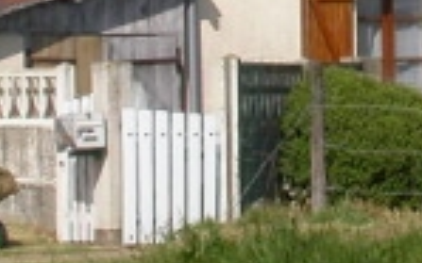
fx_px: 3506
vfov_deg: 4.3
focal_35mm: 305
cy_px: -212
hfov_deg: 6.8
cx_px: 657
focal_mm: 13.1
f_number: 7.2
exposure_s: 1/469
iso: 100
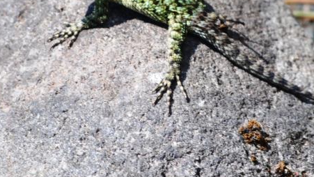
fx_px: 6546
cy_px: 16
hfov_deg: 2.7
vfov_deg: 1.5
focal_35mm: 786
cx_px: 186
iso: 400
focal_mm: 220
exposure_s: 1/160
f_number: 8
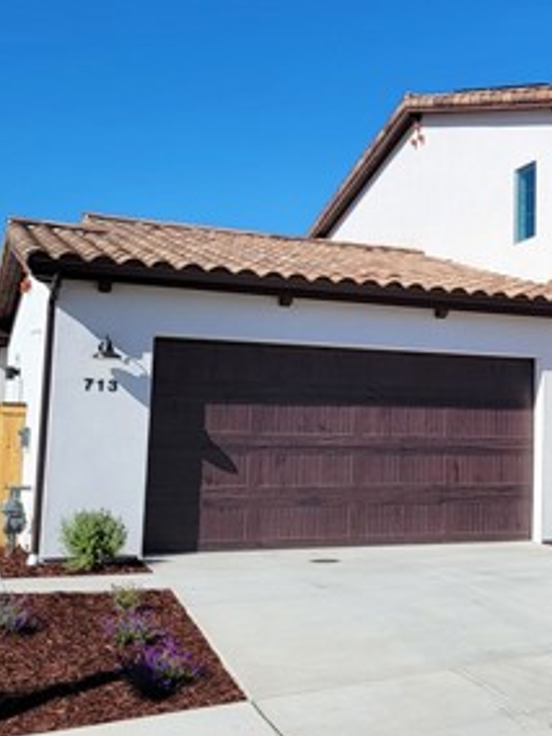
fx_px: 1148
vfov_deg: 35.5
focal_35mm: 54
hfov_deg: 25.5
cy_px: 316
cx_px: 570
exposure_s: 1/1601
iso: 16
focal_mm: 6.7
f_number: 1.8
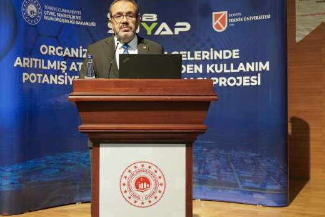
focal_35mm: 54
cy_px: 99
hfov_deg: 36.7
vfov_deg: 25.1
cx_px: 129
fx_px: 488
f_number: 4
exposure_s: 1/160
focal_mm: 40
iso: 4000
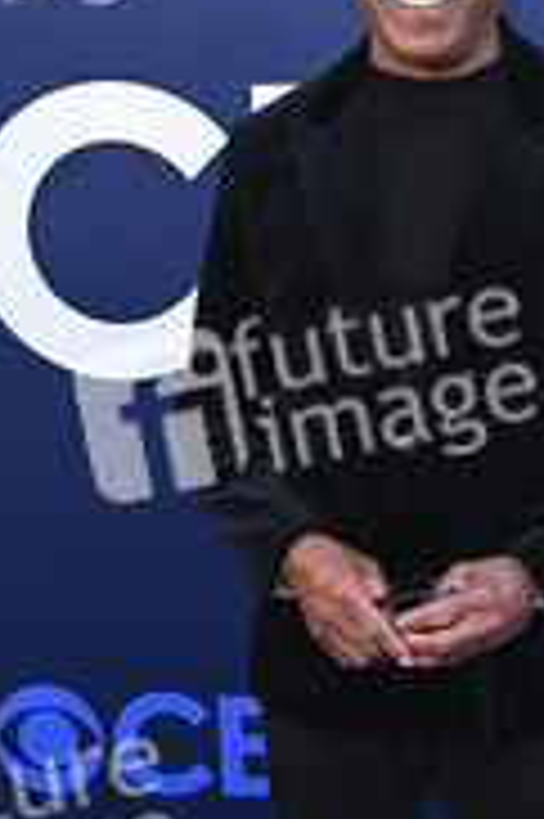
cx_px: 436
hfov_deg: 17.5
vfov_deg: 26.0
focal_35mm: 77
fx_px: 1749
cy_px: 621
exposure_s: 1/200
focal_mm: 35
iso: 500
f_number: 5.6
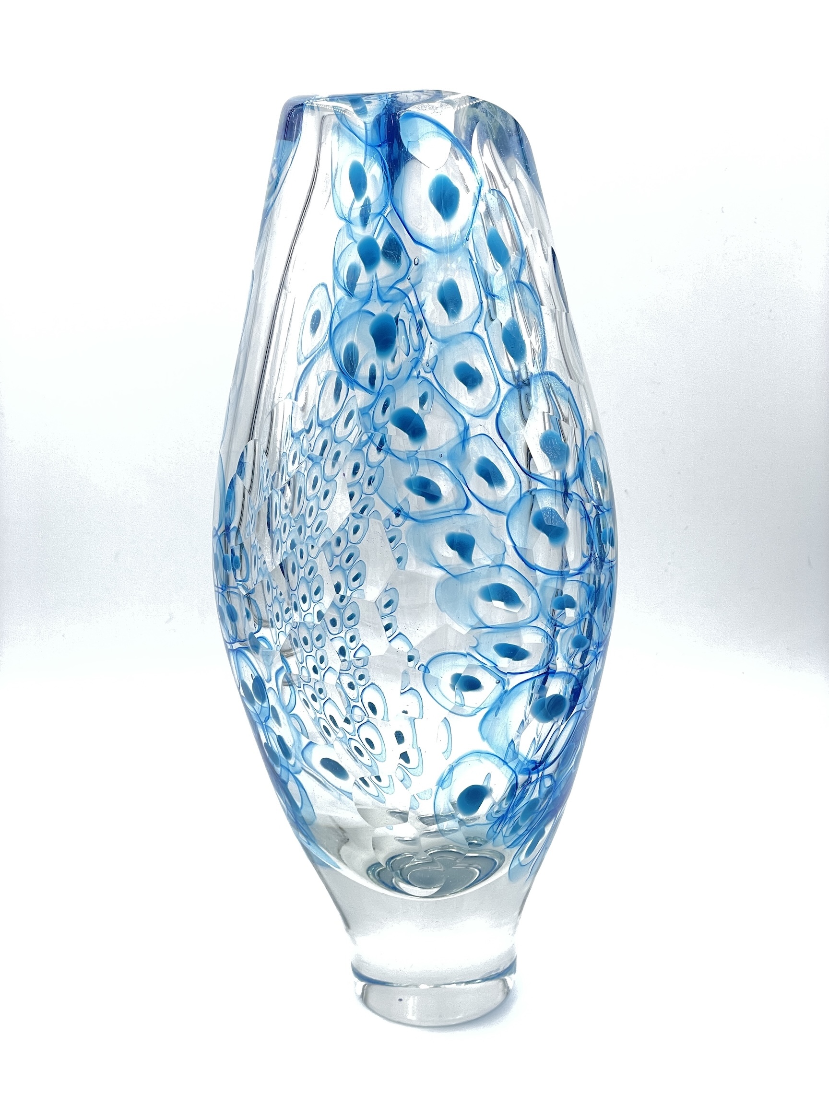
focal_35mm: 52
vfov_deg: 36.8
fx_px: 1660
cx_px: 414
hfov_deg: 28.0
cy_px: 552
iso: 40
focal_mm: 6
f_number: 2
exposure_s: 1/99
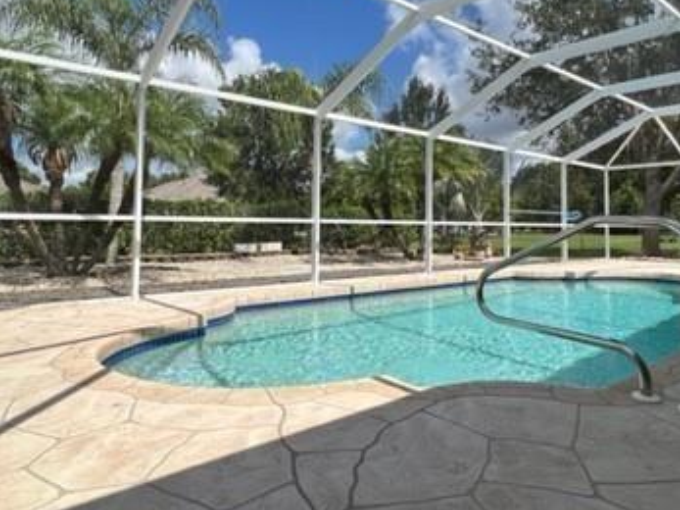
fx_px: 471
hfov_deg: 71.4
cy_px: 200
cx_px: 374
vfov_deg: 56.3
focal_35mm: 24
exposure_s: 1/1698
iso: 32
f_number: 1.8
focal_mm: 1.57
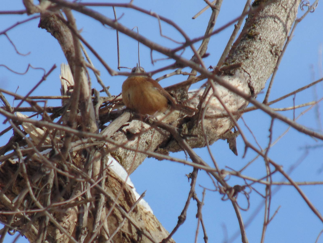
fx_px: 5412
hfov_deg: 3.4
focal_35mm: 580
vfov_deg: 2.6
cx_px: 162
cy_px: 122
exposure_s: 1/250
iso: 80
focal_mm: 104
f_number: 5.9
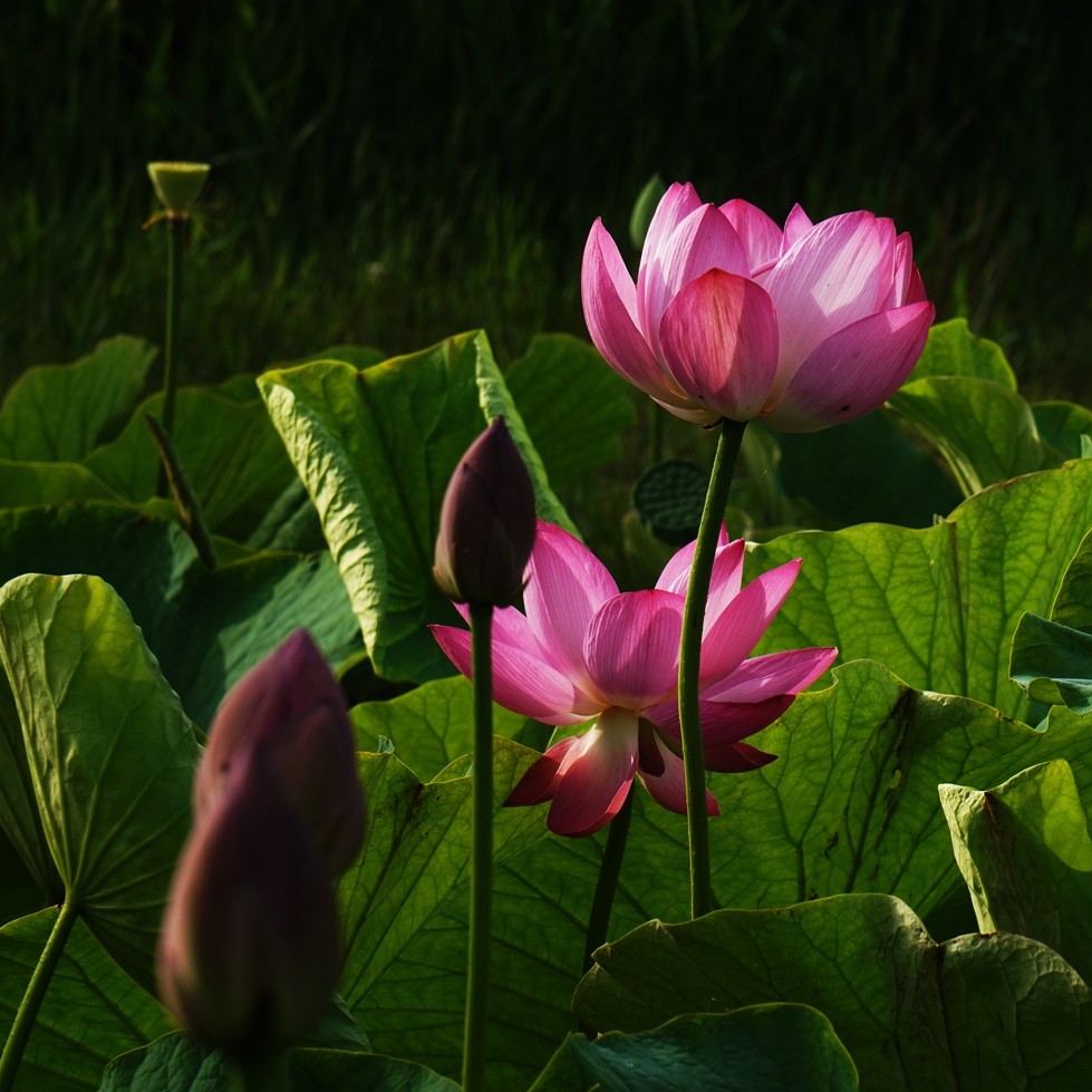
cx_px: 696
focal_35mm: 300
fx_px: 10707
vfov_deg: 5.8
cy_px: 535
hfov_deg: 5.8
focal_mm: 144
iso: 160
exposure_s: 1/125
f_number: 11
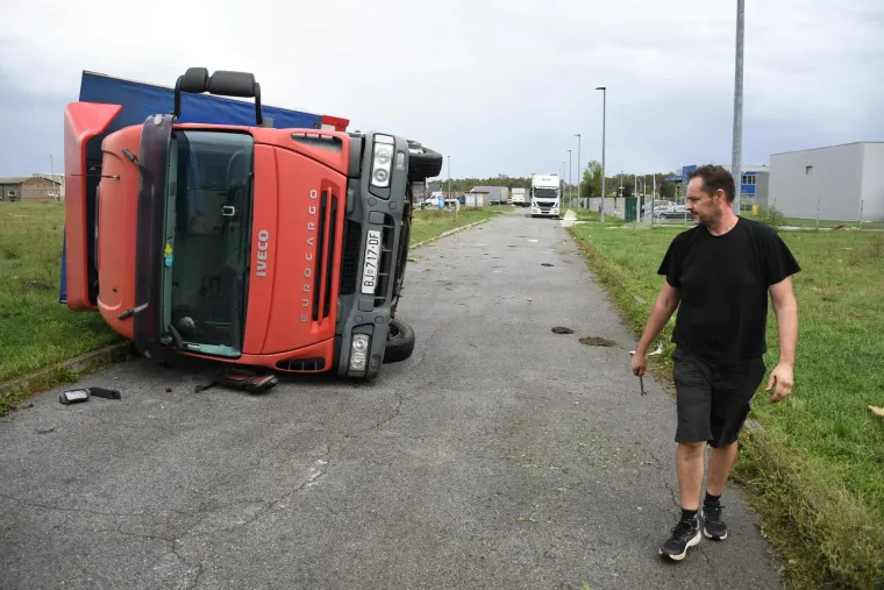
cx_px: 442
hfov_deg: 67.4
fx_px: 663
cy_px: 295
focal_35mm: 27
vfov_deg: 47.9
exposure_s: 1/640
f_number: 4
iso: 640
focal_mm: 18
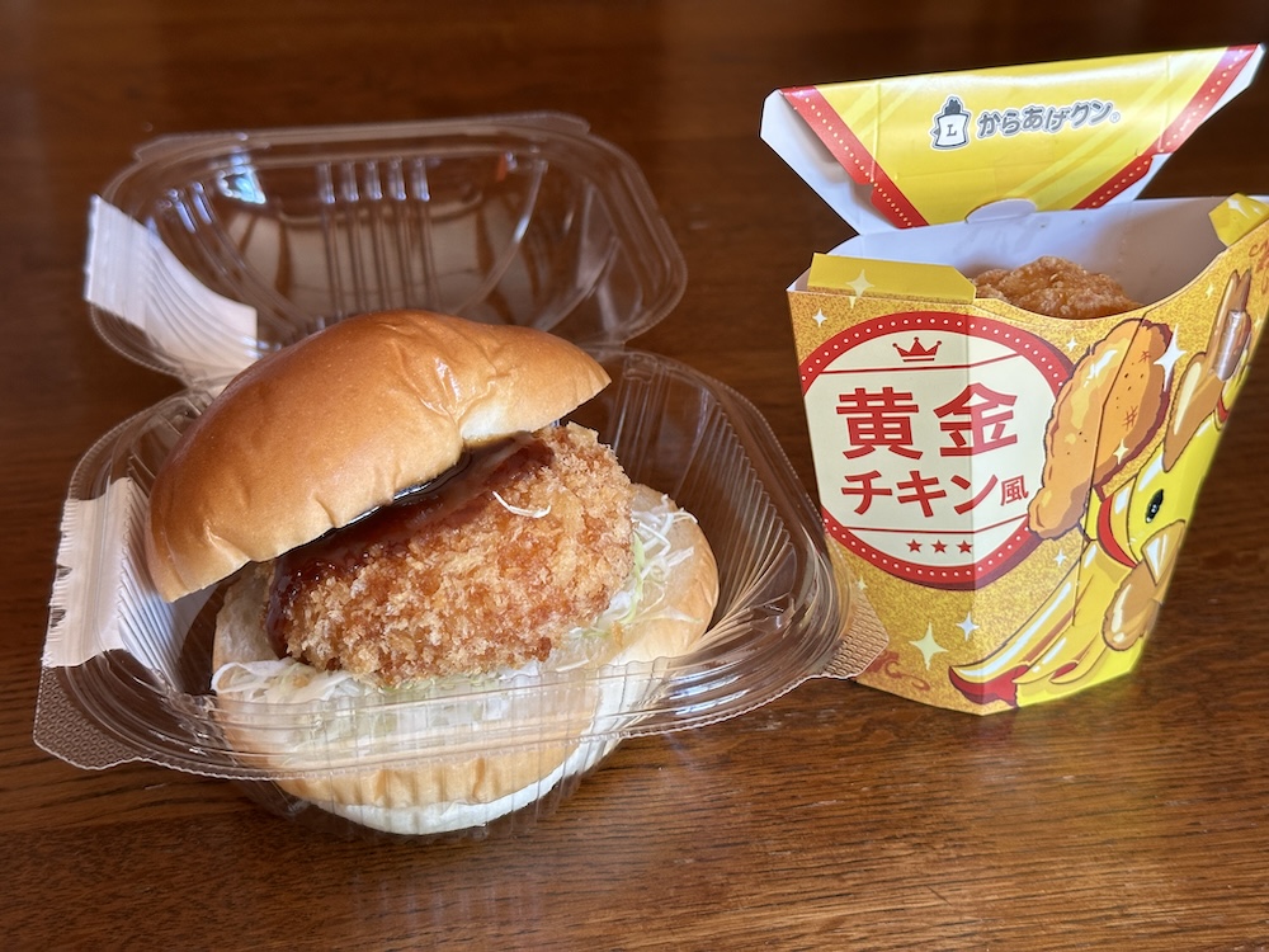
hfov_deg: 39.7
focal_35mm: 48
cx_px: 634
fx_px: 1760
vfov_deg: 30.3
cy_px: 476
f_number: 1.78
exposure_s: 1/60
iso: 125
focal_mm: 6.86
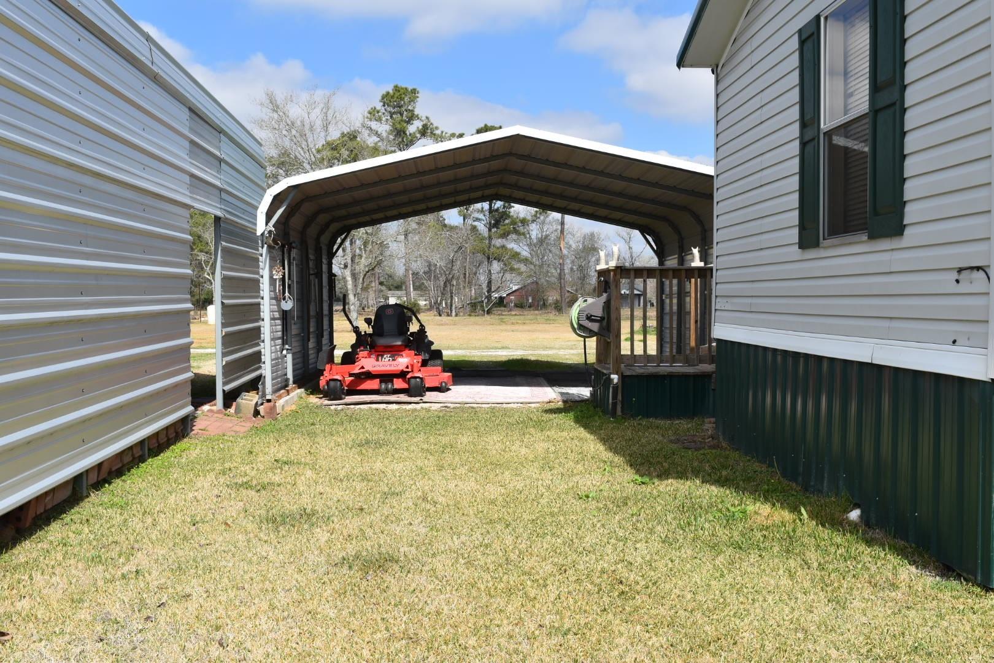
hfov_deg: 49.6
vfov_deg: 34.2
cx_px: 497
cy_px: 332
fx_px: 1077
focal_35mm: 39
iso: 200
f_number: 10
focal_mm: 26
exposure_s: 1/400
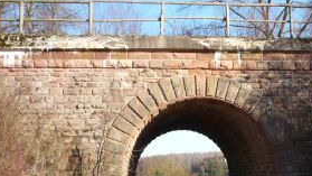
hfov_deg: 34.4
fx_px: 496
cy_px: 137
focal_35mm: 60
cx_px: 220
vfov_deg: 19.9
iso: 100
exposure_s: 1/320
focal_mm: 5.2
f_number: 4
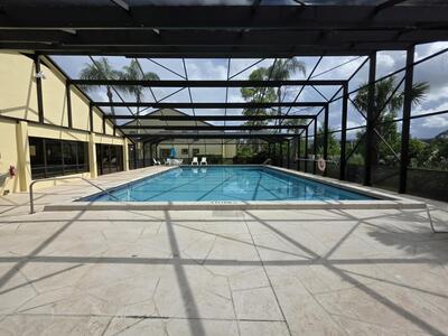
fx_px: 168
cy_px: 168
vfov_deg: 89.9
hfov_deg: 106.2
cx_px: 224
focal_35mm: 13
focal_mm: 2.2
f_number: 1.9
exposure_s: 1/1874
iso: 40
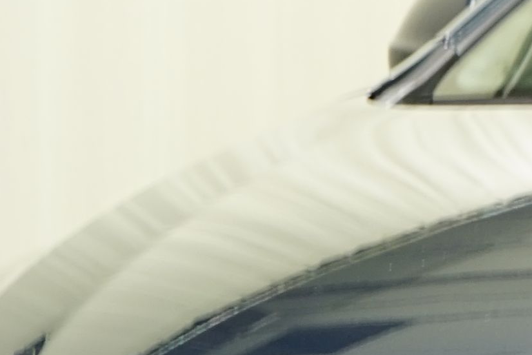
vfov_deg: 4.0
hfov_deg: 5.9
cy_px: 410
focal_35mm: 342
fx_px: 5054
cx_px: 1057
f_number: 5.6
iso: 320
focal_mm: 47
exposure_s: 1/13
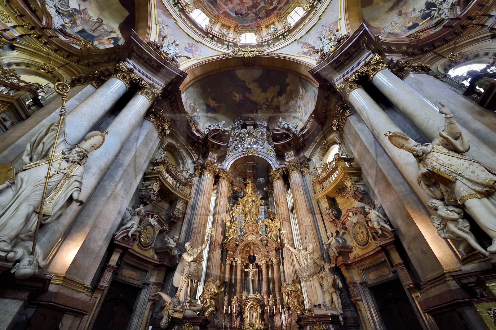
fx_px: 193
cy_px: 165
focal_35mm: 14
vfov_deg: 81.1
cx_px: 248
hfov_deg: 104.3
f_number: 7.1
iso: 1600
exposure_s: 1/13
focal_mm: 14
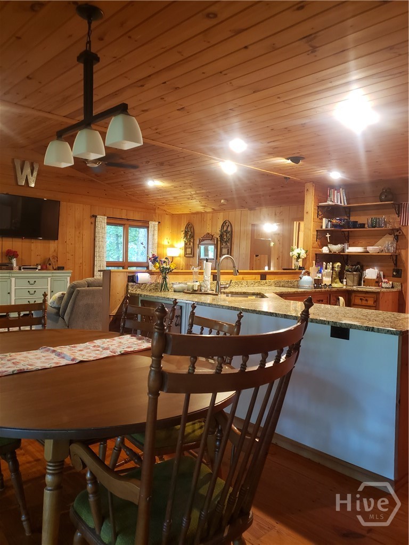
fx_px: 410
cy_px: 272
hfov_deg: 53.1
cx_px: 204
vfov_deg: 67.3
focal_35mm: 26
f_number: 1.5
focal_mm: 4.3
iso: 250
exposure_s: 1/20
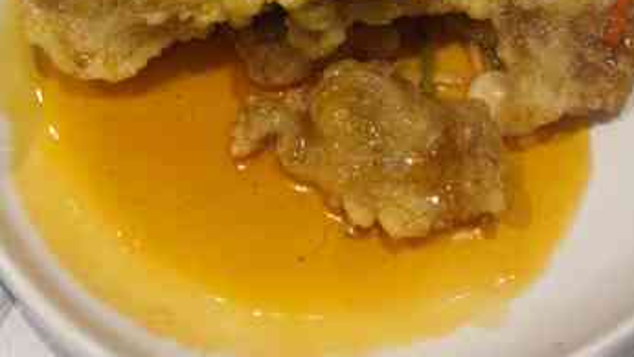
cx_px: 320
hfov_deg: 39.2
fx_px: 891
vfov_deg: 20.7
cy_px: -102
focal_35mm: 53
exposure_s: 1/100
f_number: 1.69
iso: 152
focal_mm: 6.72
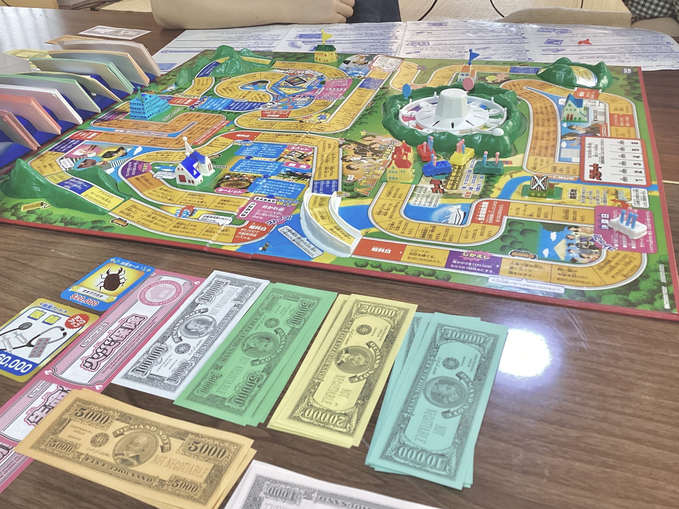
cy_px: 256
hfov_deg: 56.8
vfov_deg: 44.2
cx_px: 330
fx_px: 628
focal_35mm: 32
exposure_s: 1/60
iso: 125
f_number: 2.4
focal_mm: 3.3
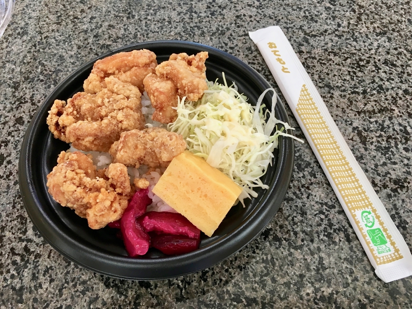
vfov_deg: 48.2
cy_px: 154
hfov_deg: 61.7
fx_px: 345
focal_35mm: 29
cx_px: 206
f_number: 2.2
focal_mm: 4.15
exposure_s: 1/30
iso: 40
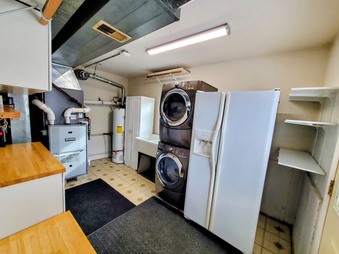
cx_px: 170
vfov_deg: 89.9
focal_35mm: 13
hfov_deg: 106.2
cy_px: 127
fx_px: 127
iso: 160
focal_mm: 1.8
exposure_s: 1/60
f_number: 2.2
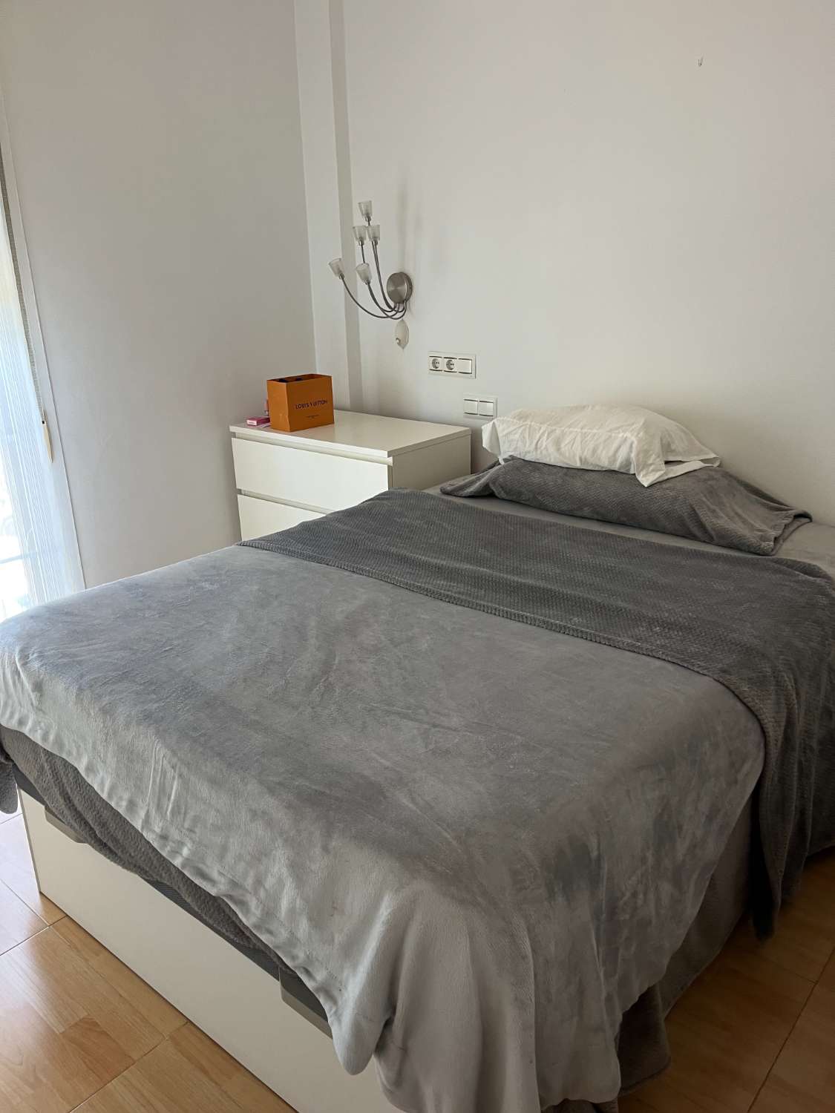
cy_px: 556
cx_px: 418
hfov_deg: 53.1
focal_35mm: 26
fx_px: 836
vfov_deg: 67.3
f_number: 1.6
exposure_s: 1/50
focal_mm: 5.1
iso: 125
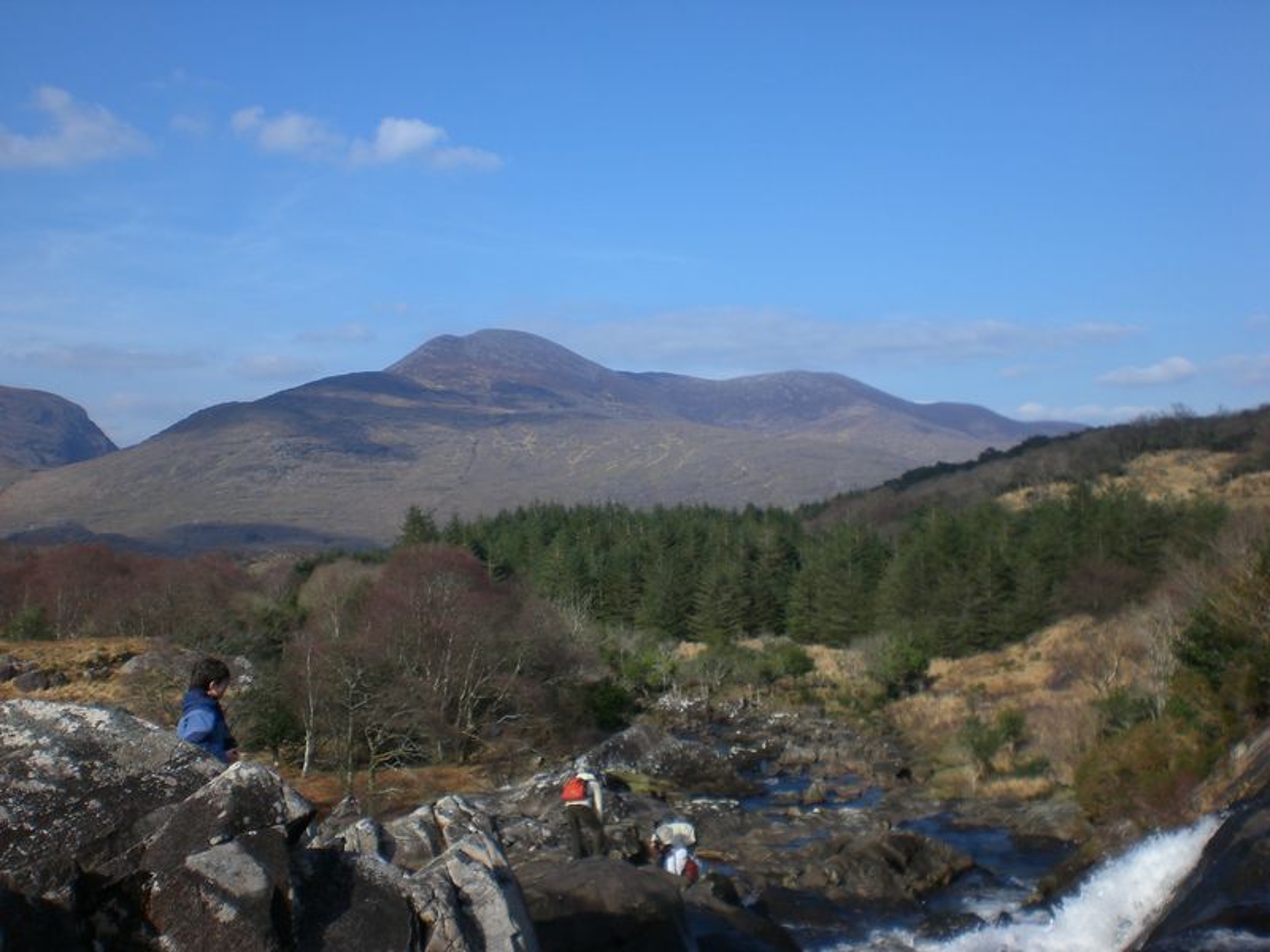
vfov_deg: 37.7
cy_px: 476
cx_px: 635
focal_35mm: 38
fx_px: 1394
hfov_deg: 49.0
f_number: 4.4
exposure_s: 1/500
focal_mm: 6.3
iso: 50
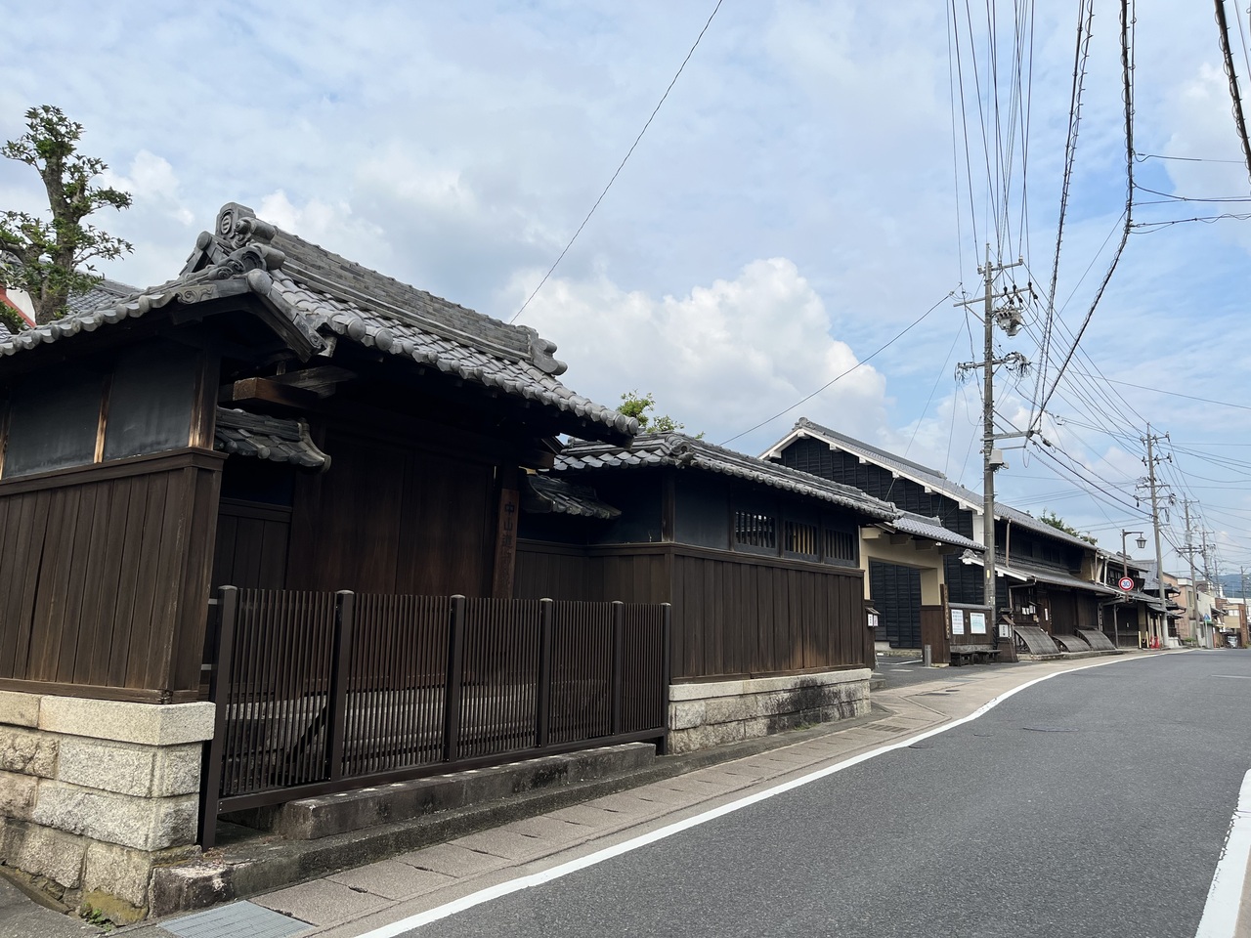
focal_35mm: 26
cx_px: 626
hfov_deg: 67.3
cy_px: 469
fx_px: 940
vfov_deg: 53.1
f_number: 1.6
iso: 50
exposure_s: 1/2101
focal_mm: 5.1
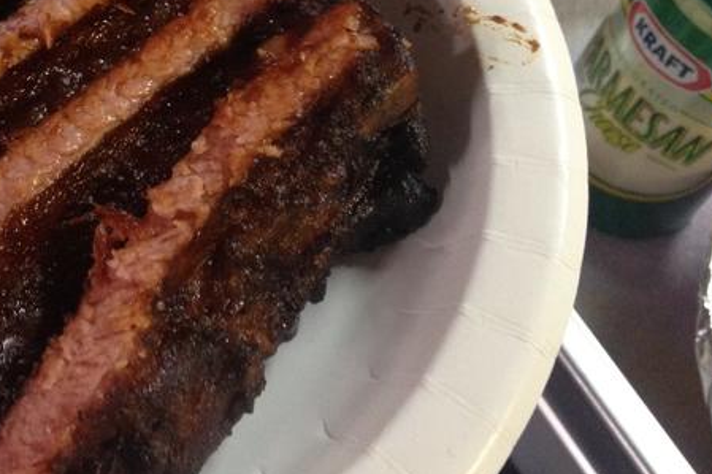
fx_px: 1443
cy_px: 53
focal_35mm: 73
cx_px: 79
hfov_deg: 26.8
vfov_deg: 18.4
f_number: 2.4
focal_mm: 4.28
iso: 160
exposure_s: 1/20
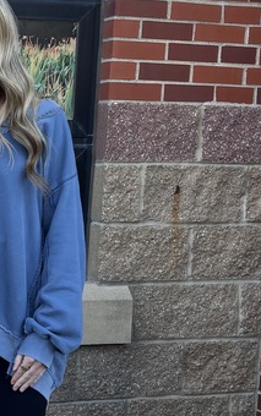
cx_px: -115
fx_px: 943
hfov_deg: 14.8
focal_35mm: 83
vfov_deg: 24.7
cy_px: 295
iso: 50
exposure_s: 1/121
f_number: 1.6
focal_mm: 5.96
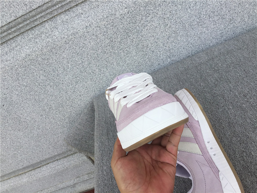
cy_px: 96
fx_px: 230
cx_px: 128
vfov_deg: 45.4
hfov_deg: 58.4
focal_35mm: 31
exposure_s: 1/536
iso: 25
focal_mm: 3.3
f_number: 2.4
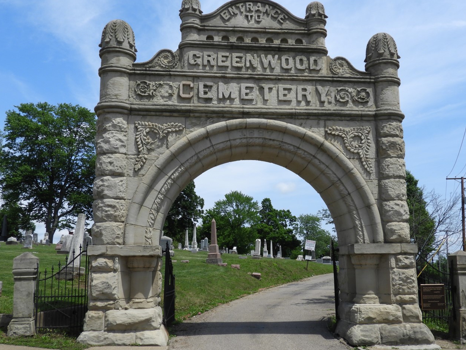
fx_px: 512
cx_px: 255
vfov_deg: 37.7
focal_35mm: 38
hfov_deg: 48.9
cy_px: 181
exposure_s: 1/1250
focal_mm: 5.9
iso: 100
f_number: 3.6
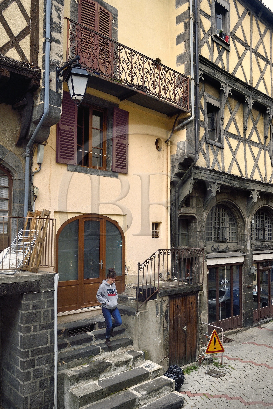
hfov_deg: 45.0
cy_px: 204
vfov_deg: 63.7
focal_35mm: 29
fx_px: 330
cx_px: 136
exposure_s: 1/200
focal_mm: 29
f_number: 13
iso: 1600
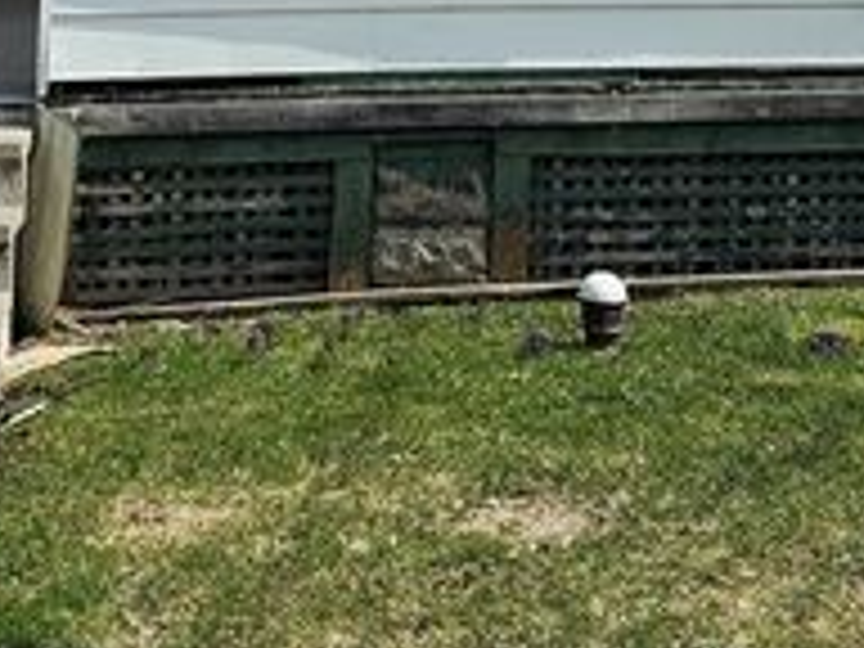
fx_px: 1997
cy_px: -502
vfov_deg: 15.8
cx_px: 405
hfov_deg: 24.4
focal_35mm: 80
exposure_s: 1/2000
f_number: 1.7
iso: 20
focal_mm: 6.3
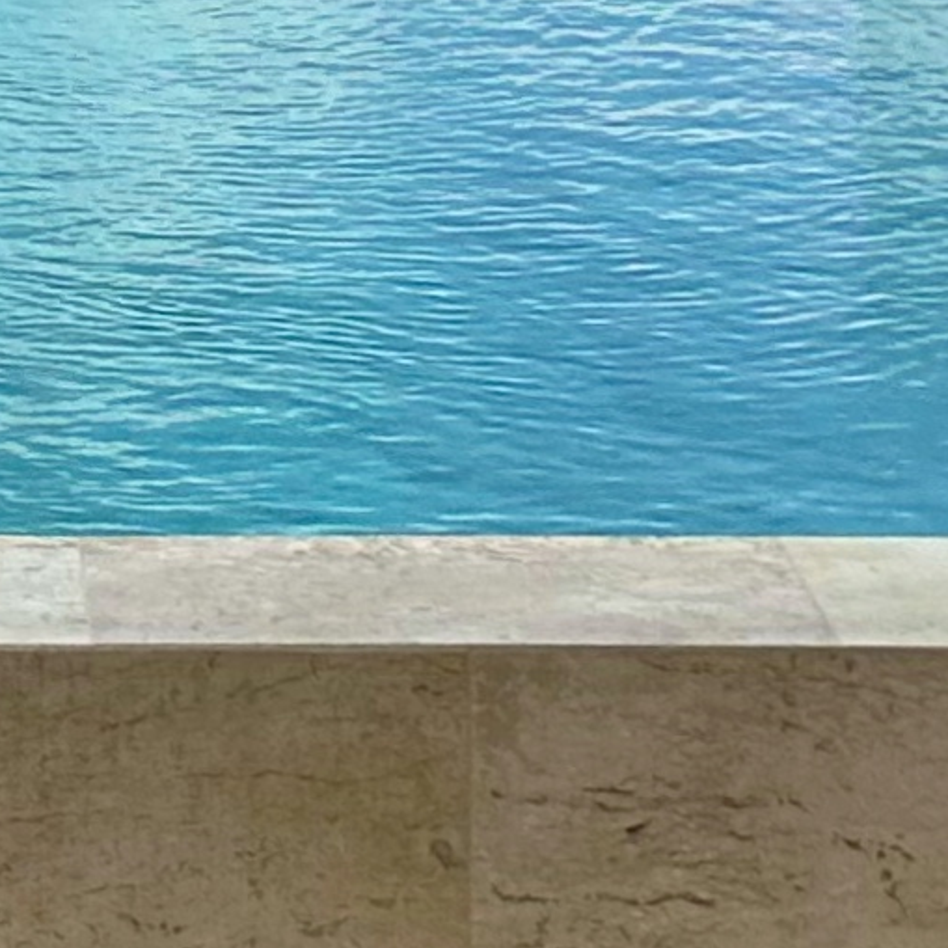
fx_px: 5205
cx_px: -169
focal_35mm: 168
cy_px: -521
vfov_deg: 10.0
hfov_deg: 10.3
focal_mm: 6.86
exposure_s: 1/7042
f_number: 1.78
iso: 80
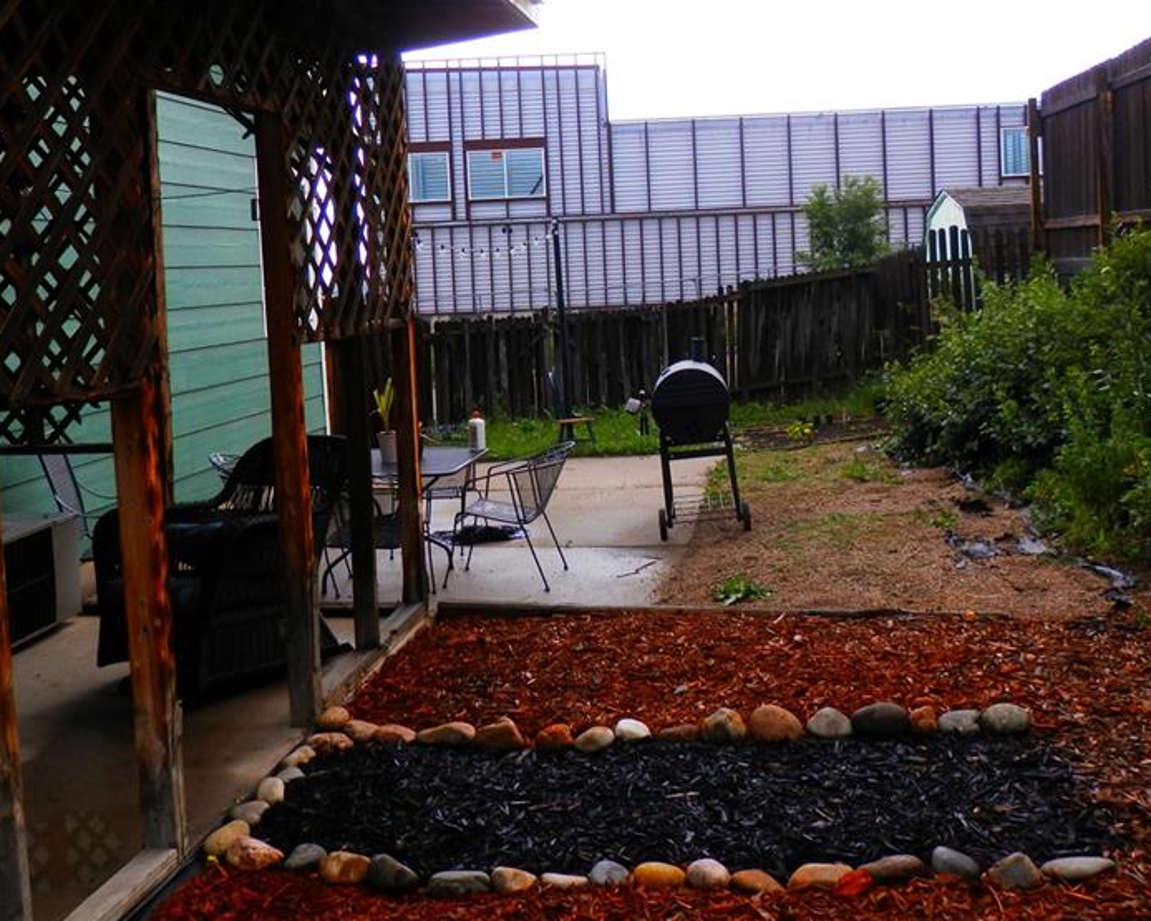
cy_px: 313
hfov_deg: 50.3
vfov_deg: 40.7
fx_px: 1226
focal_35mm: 36
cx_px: 592
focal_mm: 4.5
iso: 80
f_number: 3
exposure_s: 1/80
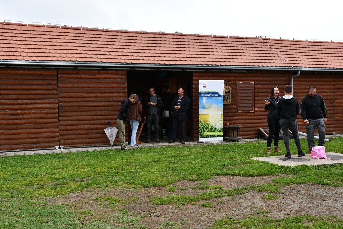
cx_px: 172
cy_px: 114
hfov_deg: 49.5
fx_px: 372
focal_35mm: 39
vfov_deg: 34.2
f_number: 7.1
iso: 200
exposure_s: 1/250
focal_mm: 26
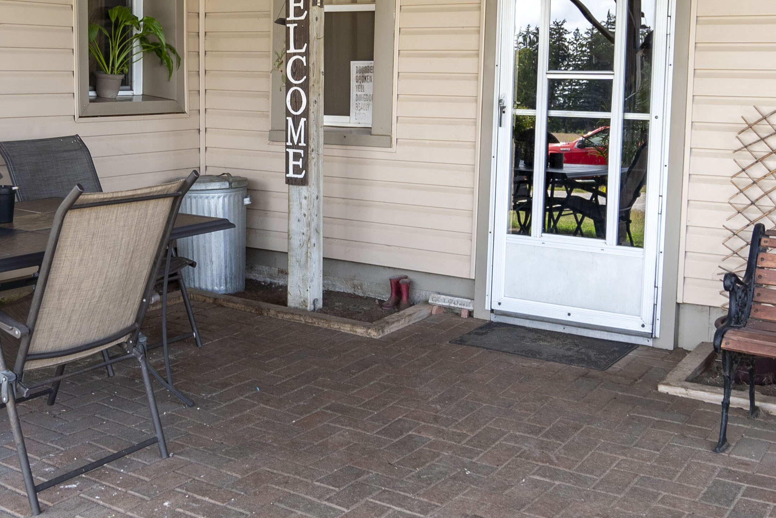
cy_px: 148
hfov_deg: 45.2
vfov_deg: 30.8
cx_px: 316
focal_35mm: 43
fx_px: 927
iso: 100
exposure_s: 1/320
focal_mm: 16
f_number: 4
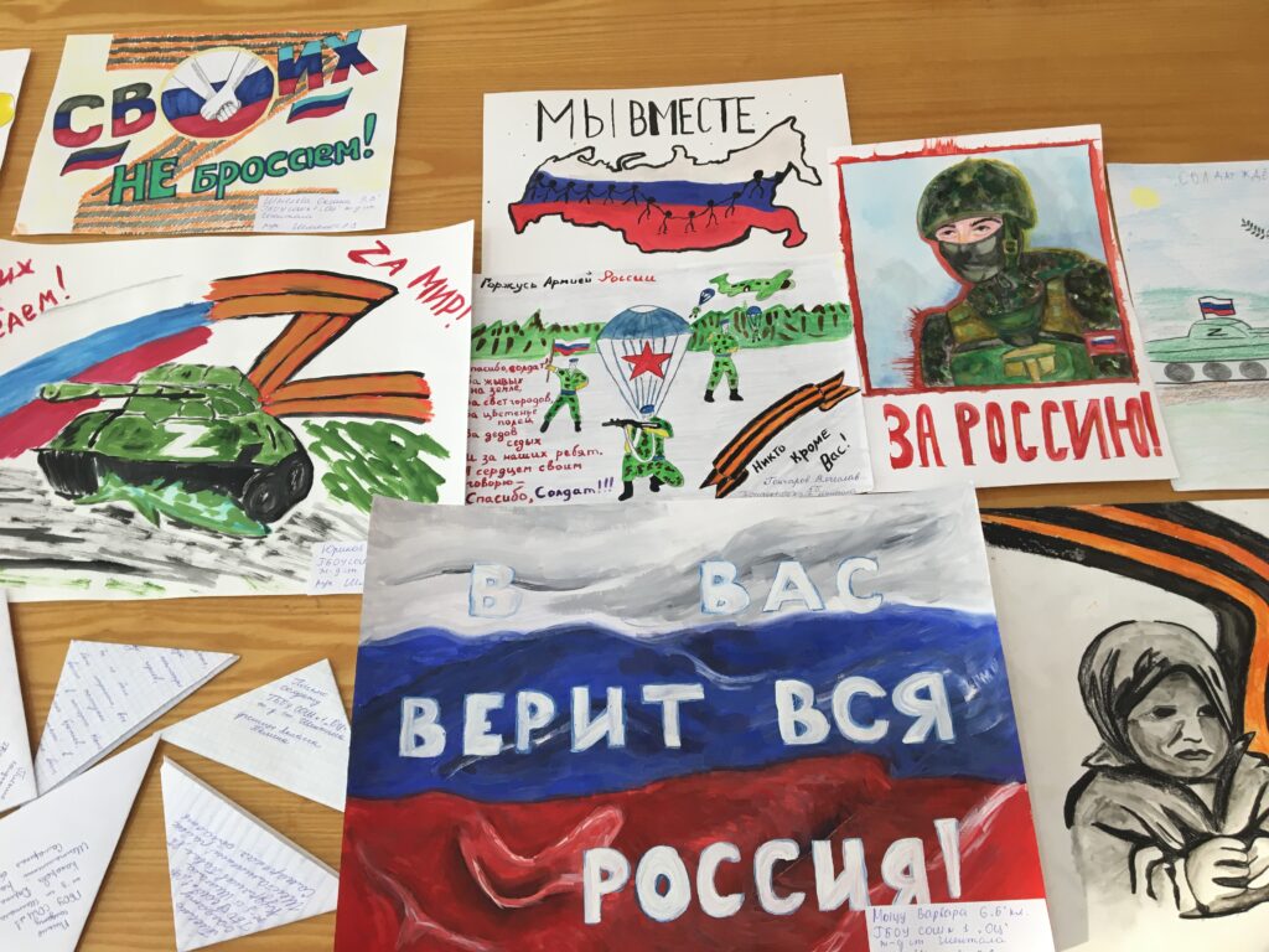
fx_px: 1063
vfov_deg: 48.2
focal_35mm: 29
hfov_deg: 61.7
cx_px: 634
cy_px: 476
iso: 32
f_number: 2.2
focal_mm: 4.15
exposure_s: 1/33
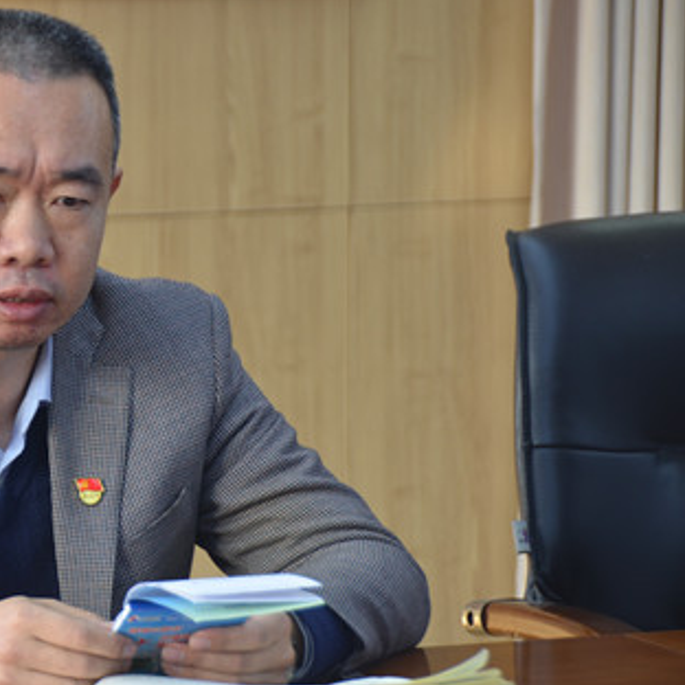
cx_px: 61
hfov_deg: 8.7
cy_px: 395
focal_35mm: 201
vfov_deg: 8.7
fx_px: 4500
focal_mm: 82
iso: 320
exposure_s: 1/40
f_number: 5
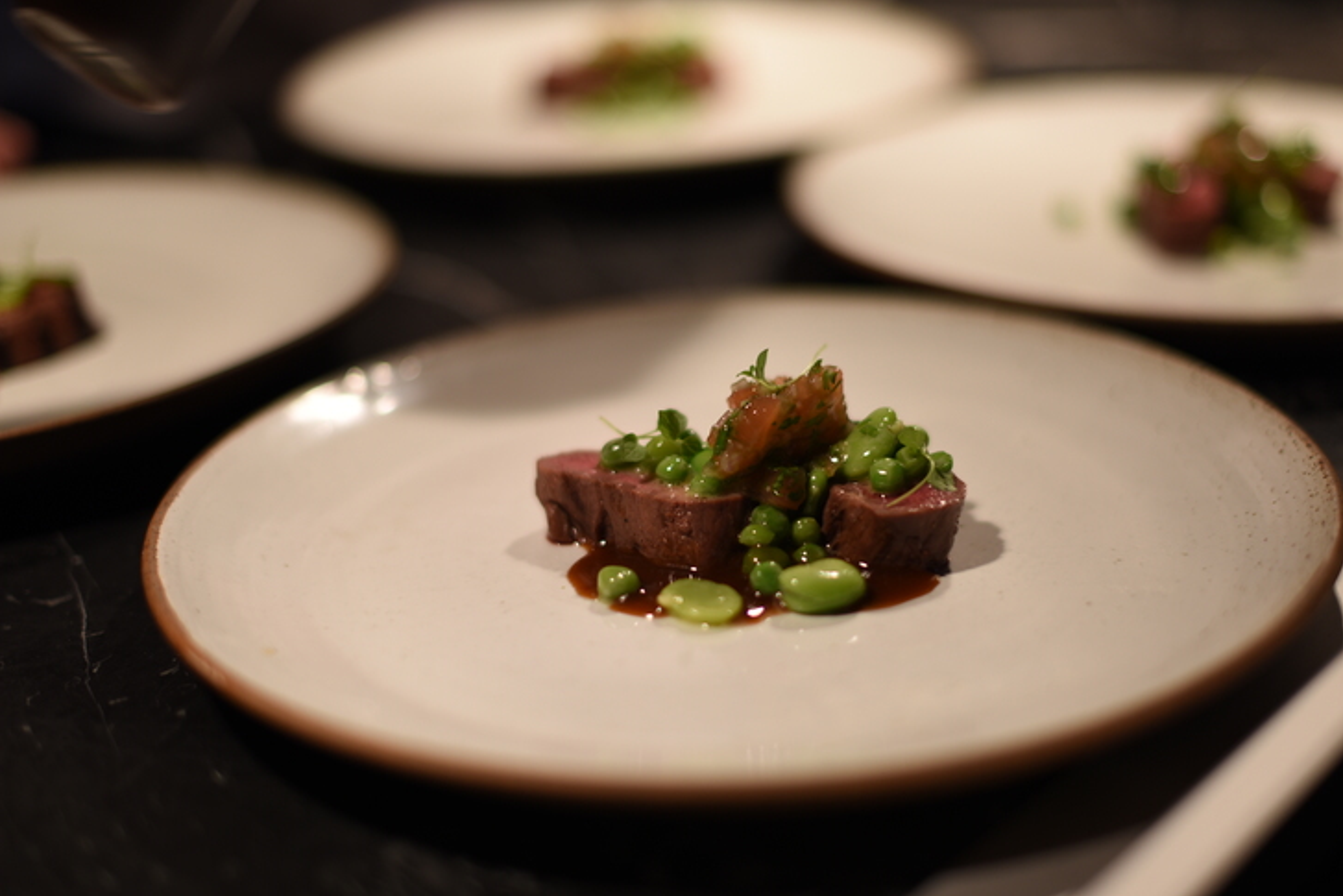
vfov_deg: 24.6
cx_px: 728
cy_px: 445
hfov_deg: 36.2
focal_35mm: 55
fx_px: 2052
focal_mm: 50
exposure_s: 1/200
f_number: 1.4
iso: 64
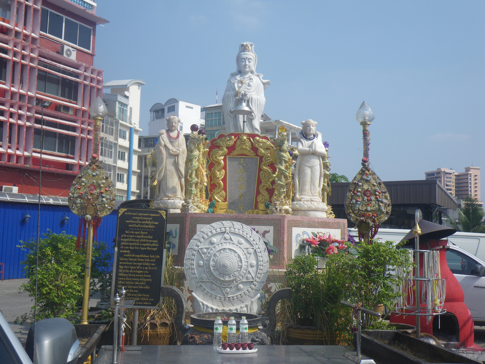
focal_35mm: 42
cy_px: 182
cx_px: 242
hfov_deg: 44.8
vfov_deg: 34.3
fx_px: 588
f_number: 5
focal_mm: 7.5
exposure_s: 1/320
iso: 50
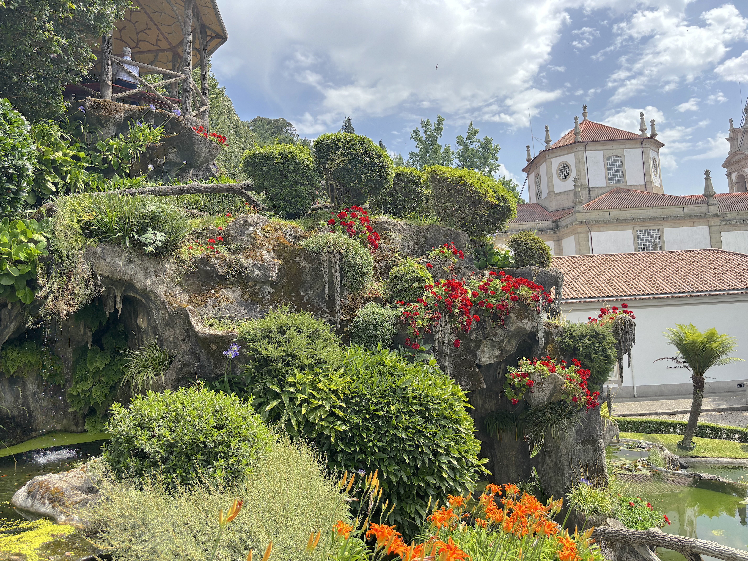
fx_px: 562
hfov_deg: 67.3
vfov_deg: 53.1
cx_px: 374
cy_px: 280
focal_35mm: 26
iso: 50
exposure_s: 1/1783
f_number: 1.6
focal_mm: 5.96
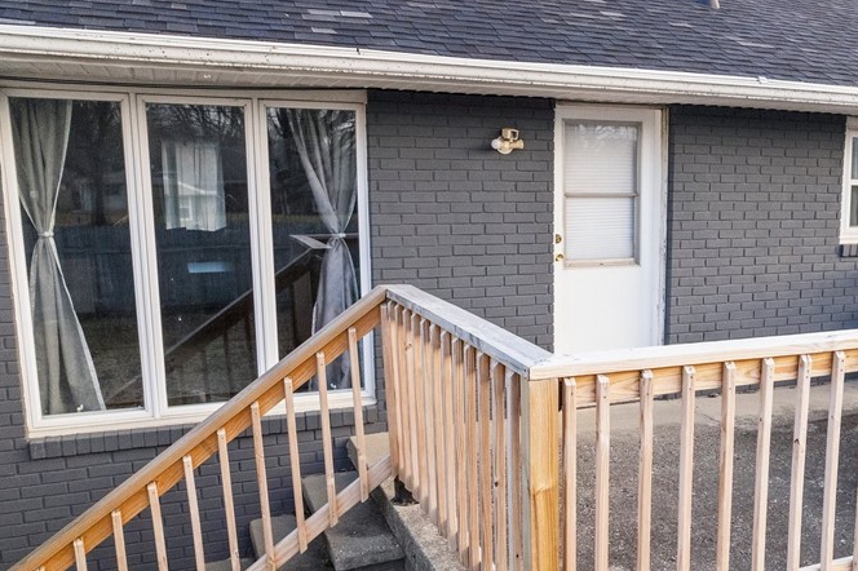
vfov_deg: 36.7
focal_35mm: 36
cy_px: 335
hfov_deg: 51.1
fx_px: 858
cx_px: 637
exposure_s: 1/50
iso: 940
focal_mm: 8.38
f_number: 2.8
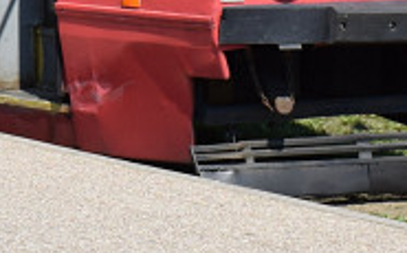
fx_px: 3743
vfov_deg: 3.8
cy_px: -407
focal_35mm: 338
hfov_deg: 6.2
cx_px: -178
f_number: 8
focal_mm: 34
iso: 100
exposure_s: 1/250
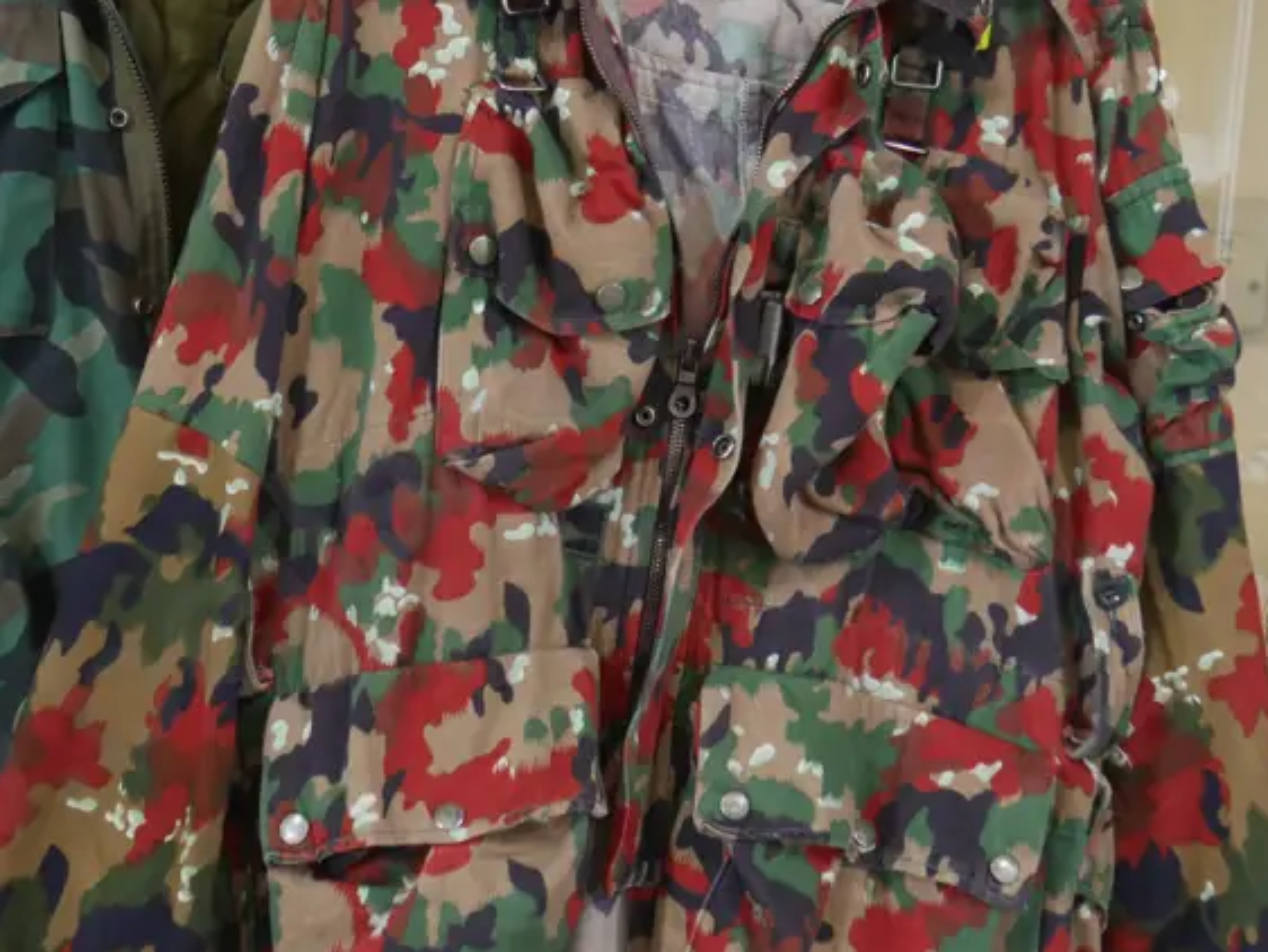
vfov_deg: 28.5
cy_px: 360
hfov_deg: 37.4
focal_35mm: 51
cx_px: 578
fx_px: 1869
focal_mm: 14
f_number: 3.5
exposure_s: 1/60
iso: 800
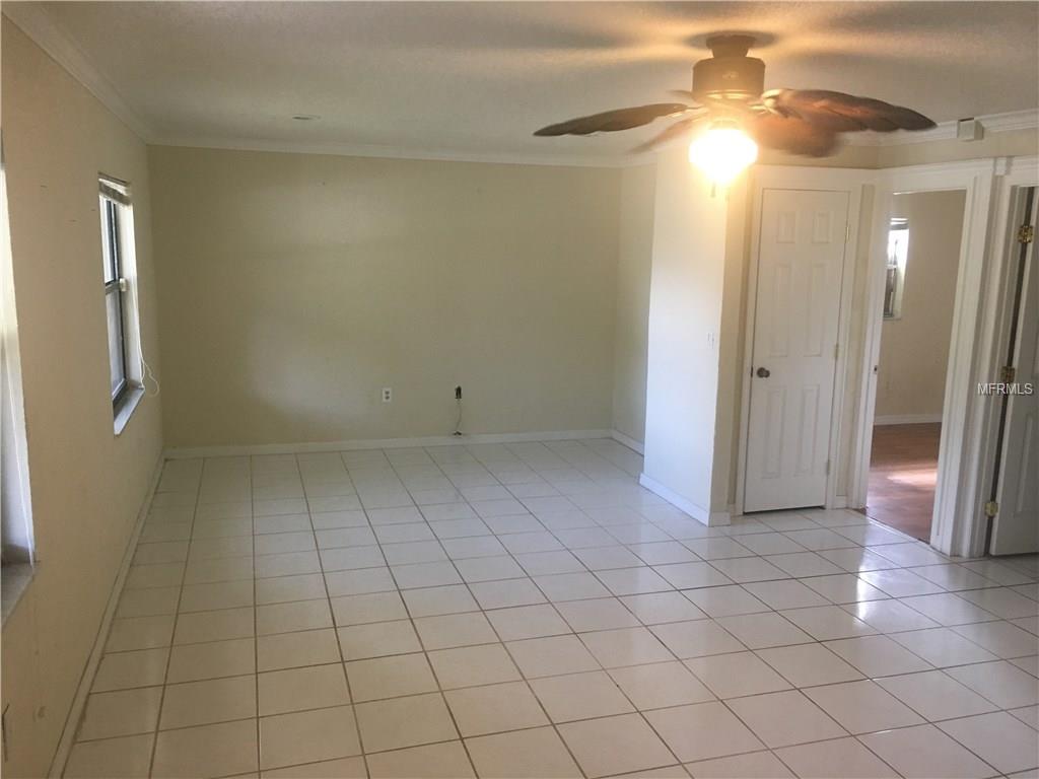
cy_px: 390
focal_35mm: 29
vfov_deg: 48.2
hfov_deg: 61.7
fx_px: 870
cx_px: 520
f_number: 2.2
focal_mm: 4.15
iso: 100
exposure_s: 1/30
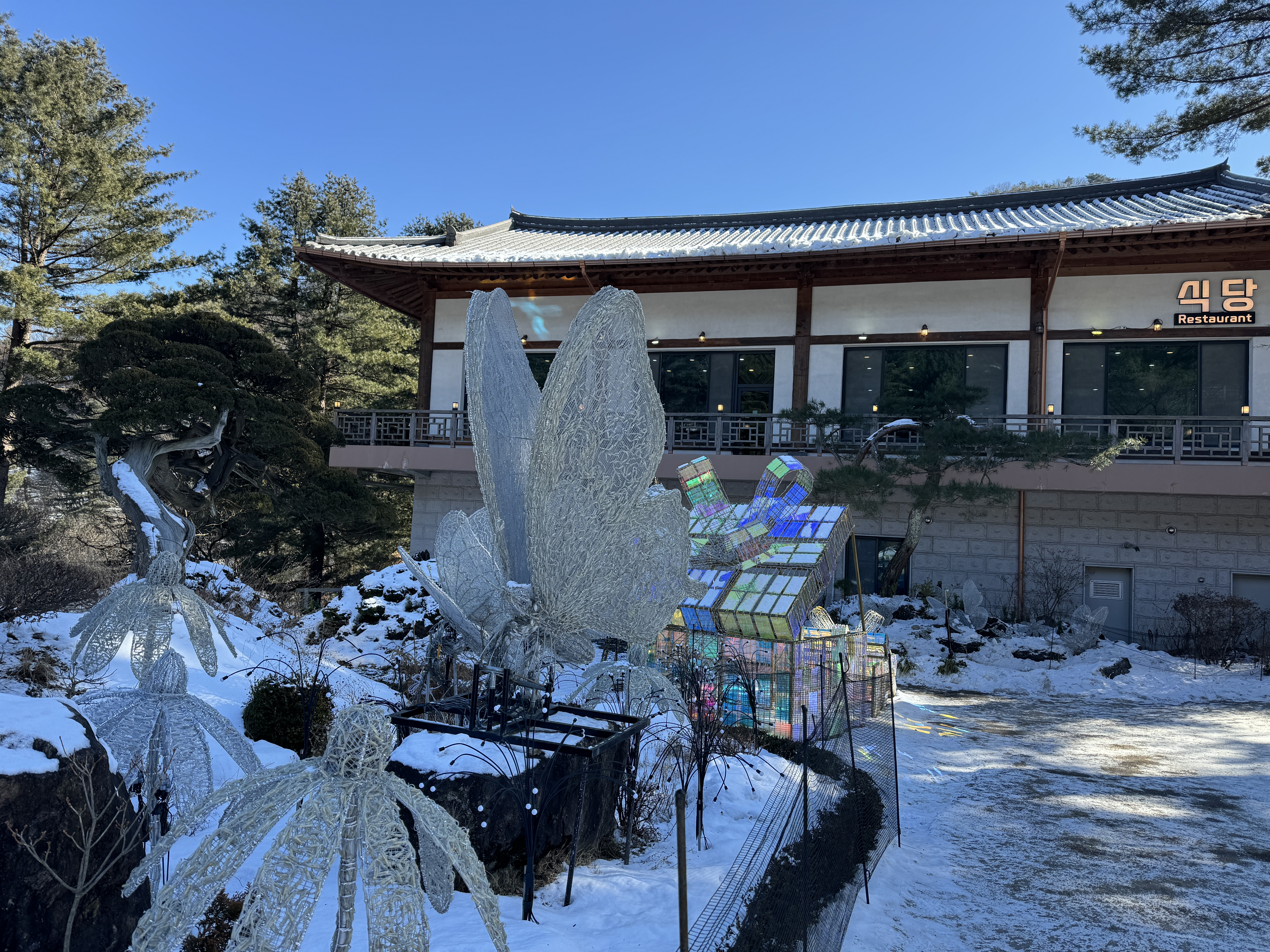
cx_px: 635
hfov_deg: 71.6
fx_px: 881
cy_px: 476
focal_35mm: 24
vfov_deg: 56.8
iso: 80
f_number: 1.78
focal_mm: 6.86
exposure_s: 1/1366
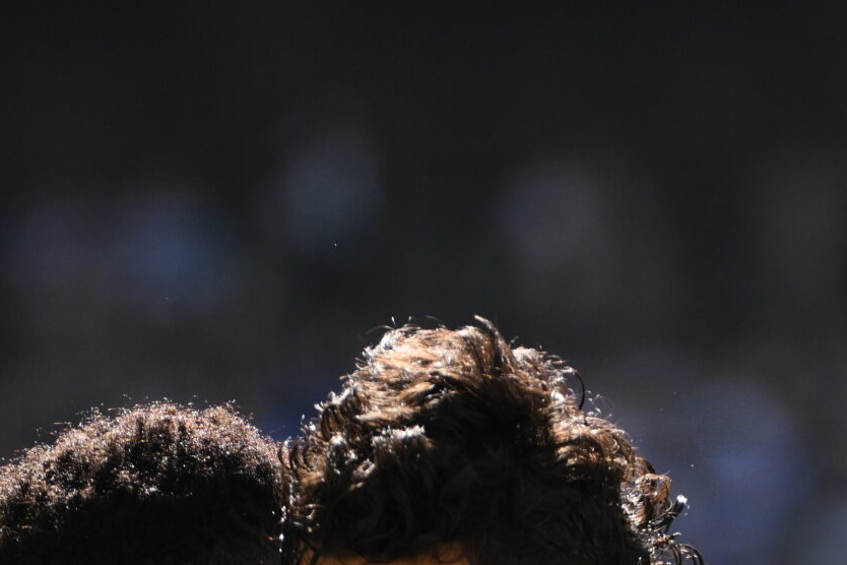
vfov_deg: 1.9
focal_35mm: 737
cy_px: 860
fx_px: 17339
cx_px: 777
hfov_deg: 2.8
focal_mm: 240
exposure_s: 1/2500
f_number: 4
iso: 800
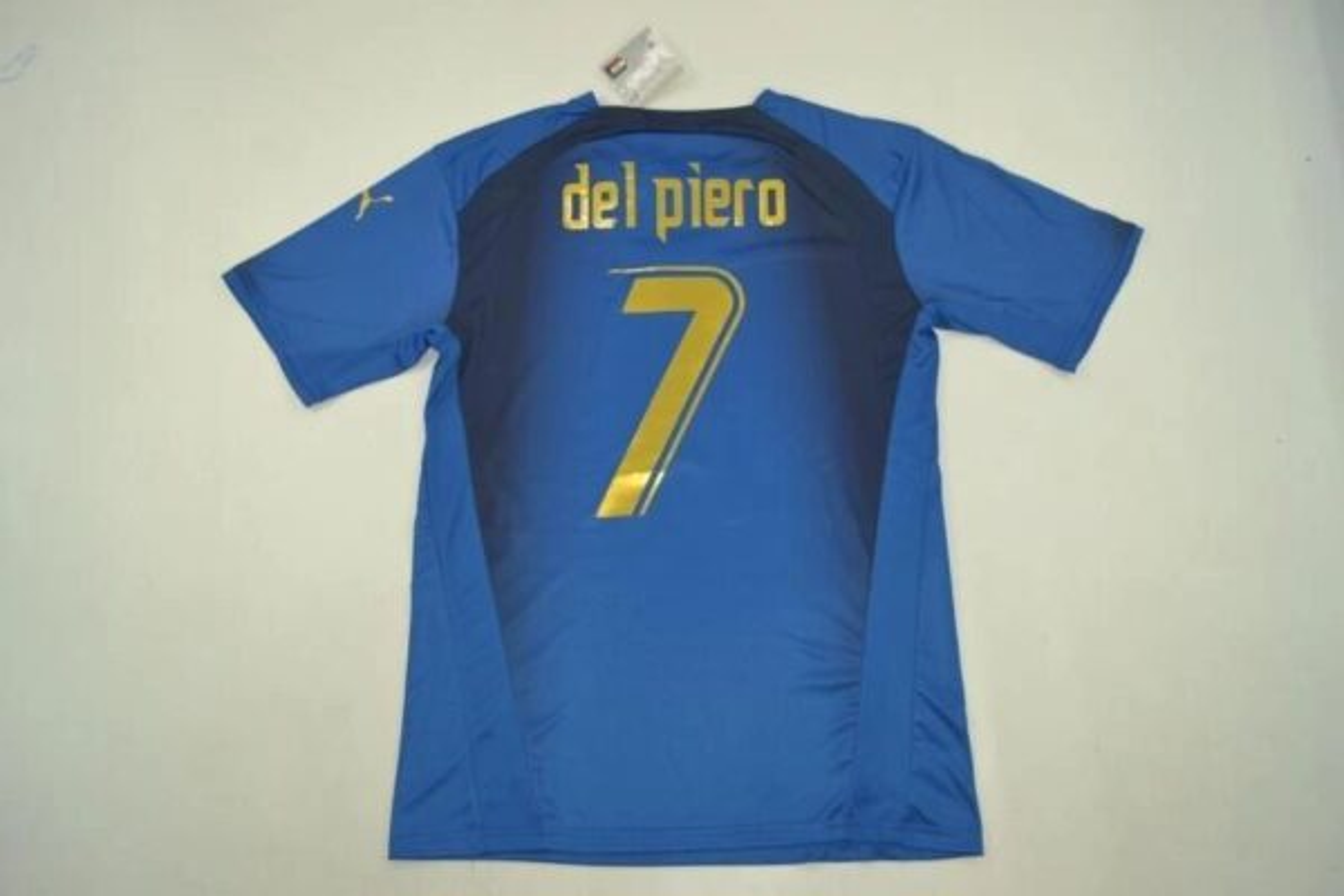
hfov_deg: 61.9
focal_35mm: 30
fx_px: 1120
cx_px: 672
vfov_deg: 43.6
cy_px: 448
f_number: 4
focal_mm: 20
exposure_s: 1/200
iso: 200
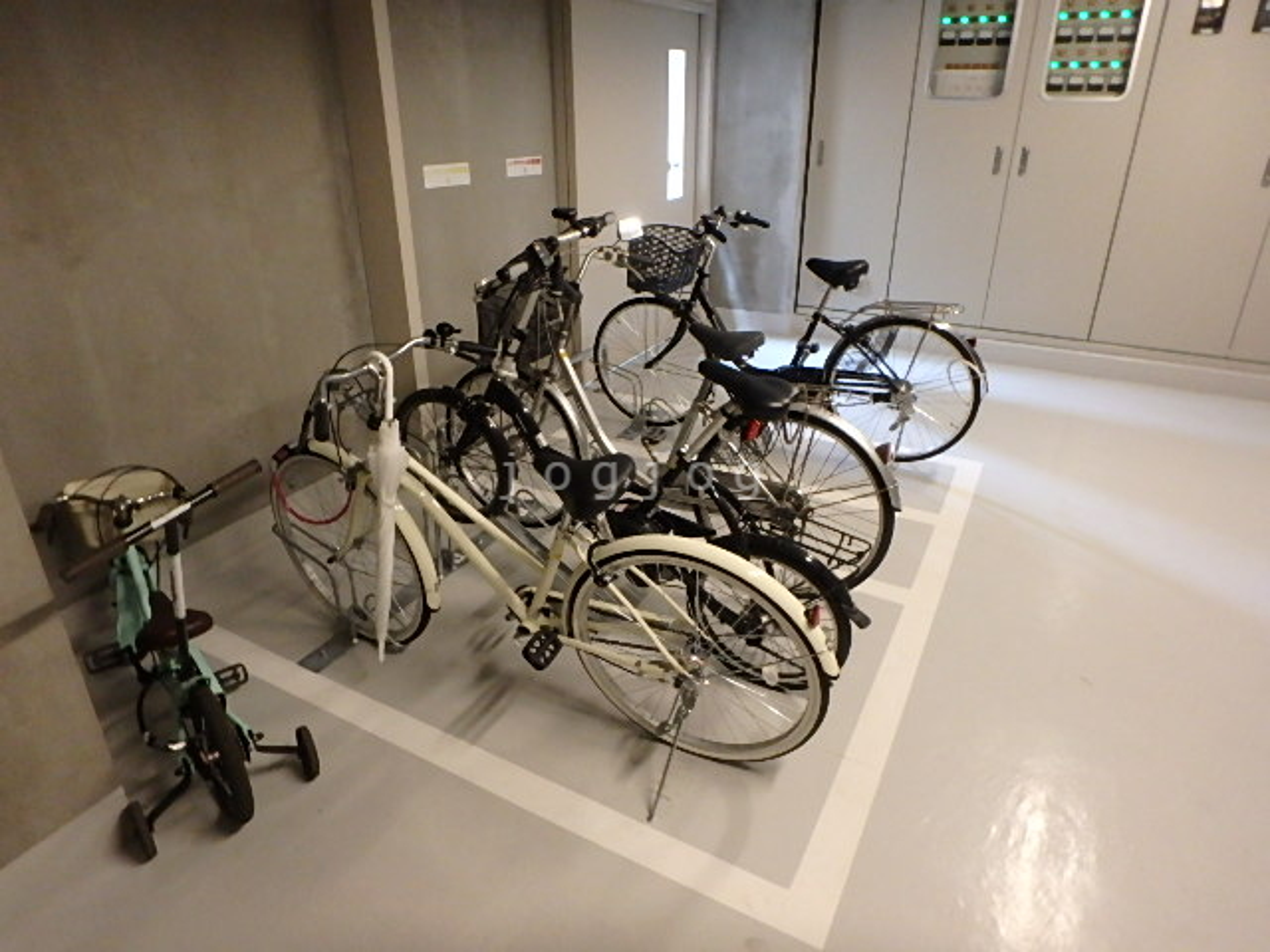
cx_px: 635
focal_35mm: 21
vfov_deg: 63.4
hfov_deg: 79.0
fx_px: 770
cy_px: 476
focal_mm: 3.7
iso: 800
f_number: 3.5
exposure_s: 1/30
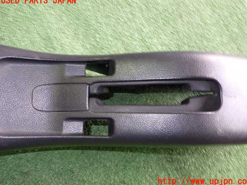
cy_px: 91
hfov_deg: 58.4
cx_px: 126
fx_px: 221
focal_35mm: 31
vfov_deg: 45.4
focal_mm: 5.4
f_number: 6.3
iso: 320
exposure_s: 1/4
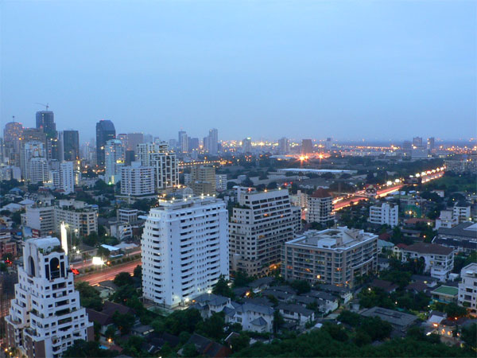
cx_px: 238
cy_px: 179
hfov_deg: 52.6
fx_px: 482
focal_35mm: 35
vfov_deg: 40.7
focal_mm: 4.6
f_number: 8
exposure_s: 8
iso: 100
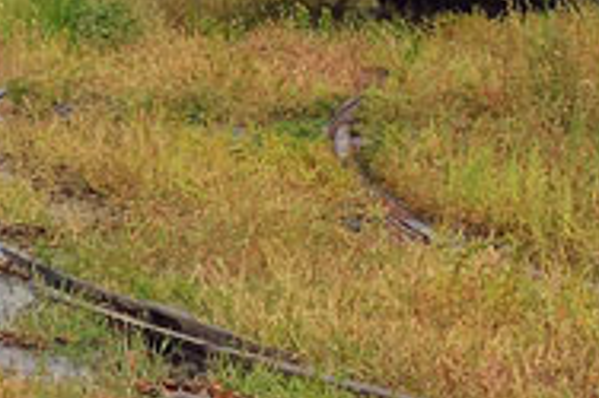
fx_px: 7863
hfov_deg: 4.4
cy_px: -618
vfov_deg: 2.9
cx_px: 589
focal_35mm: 473
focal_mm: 27.54
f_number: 4
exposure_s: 1/500
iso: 125
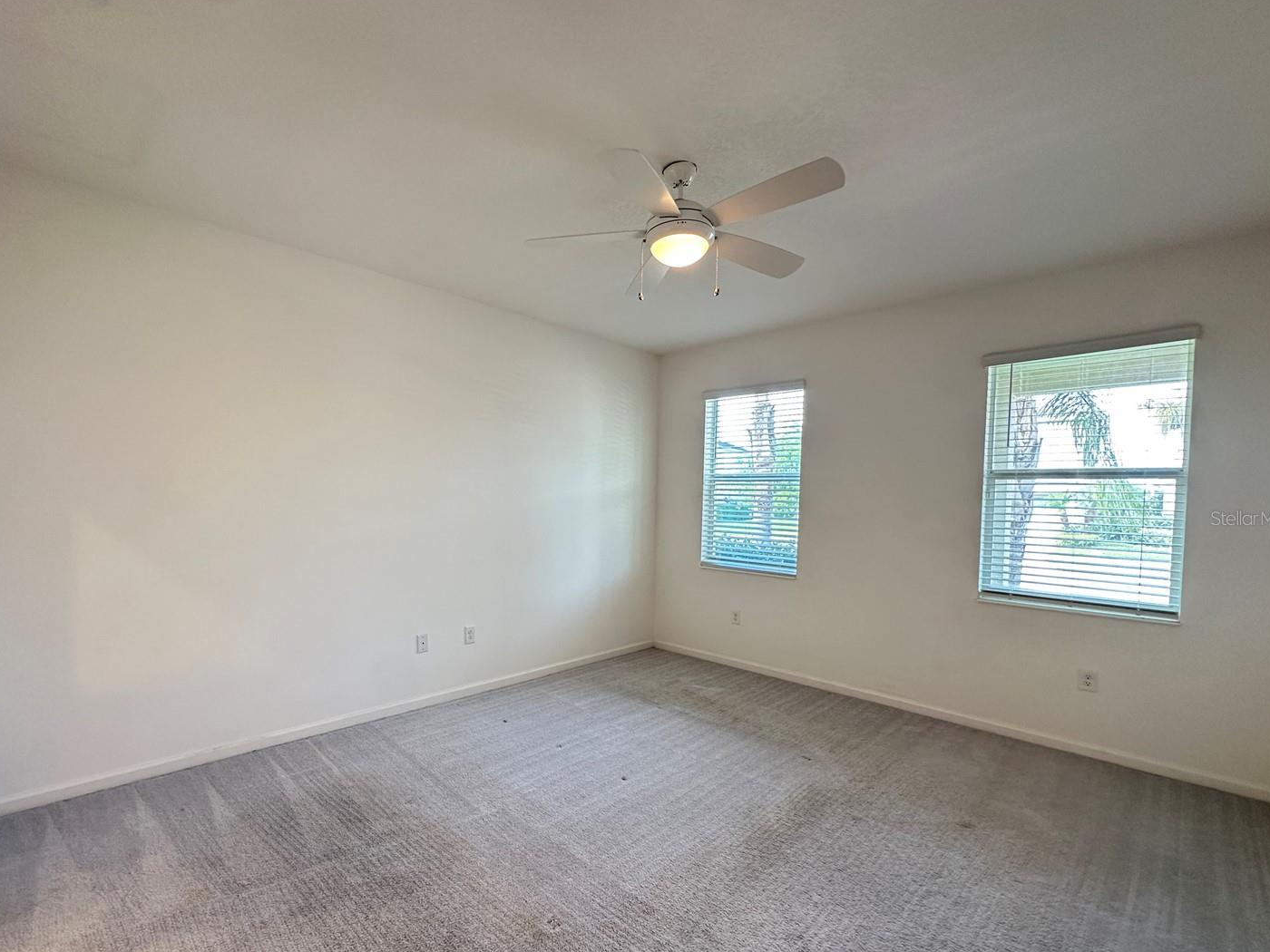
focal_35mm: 16
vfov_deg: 77.9
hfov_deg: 94.2
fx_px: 587
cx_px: 571
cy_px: 518
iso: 160
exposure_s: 1/60
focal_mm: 2.22
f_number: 2.2
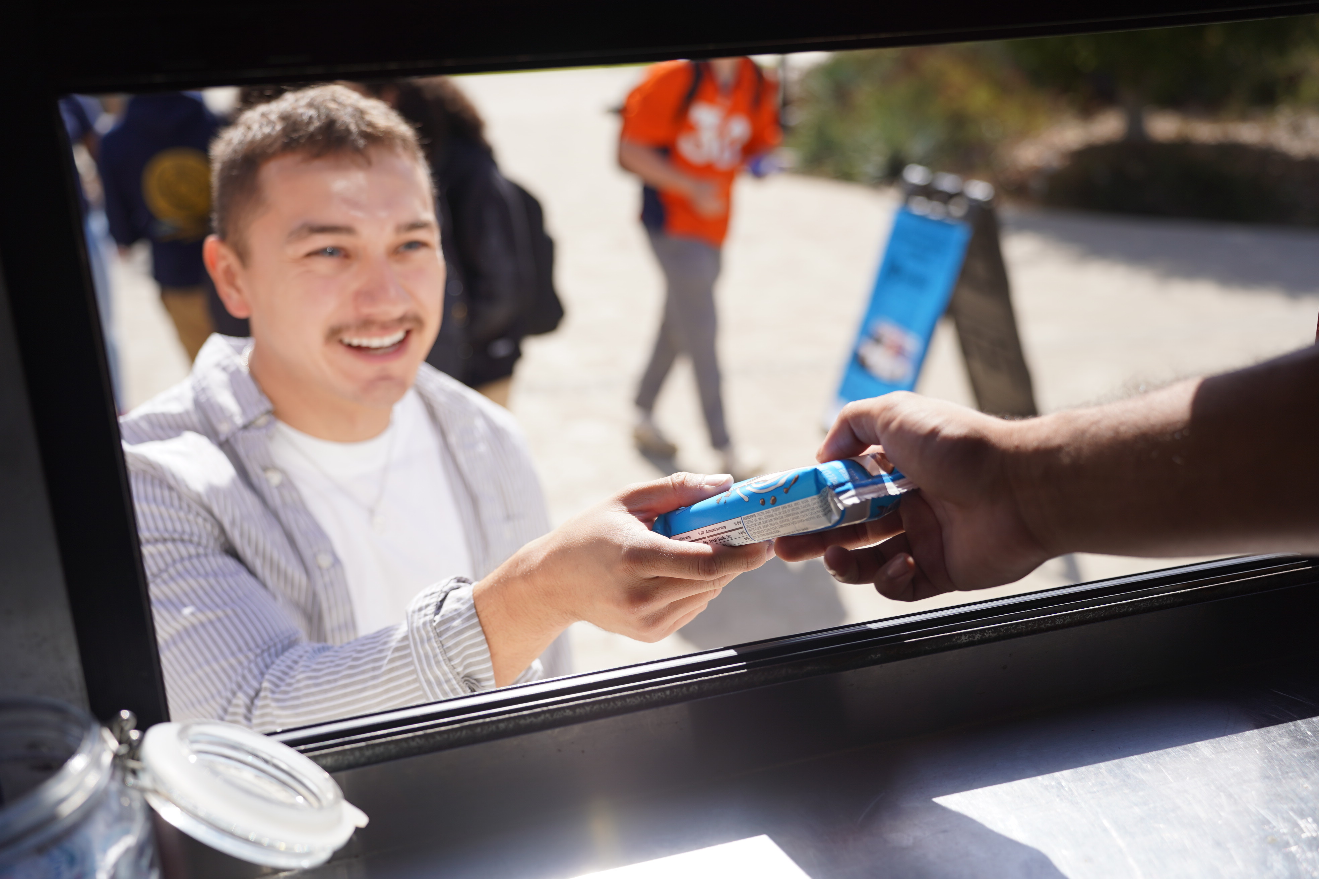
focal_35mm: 37
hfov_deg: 51.9
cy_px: 440
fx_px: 1356
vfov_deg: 35.9
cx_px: 660
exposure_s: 1/1250
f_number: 2.8
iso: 100
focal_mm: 37
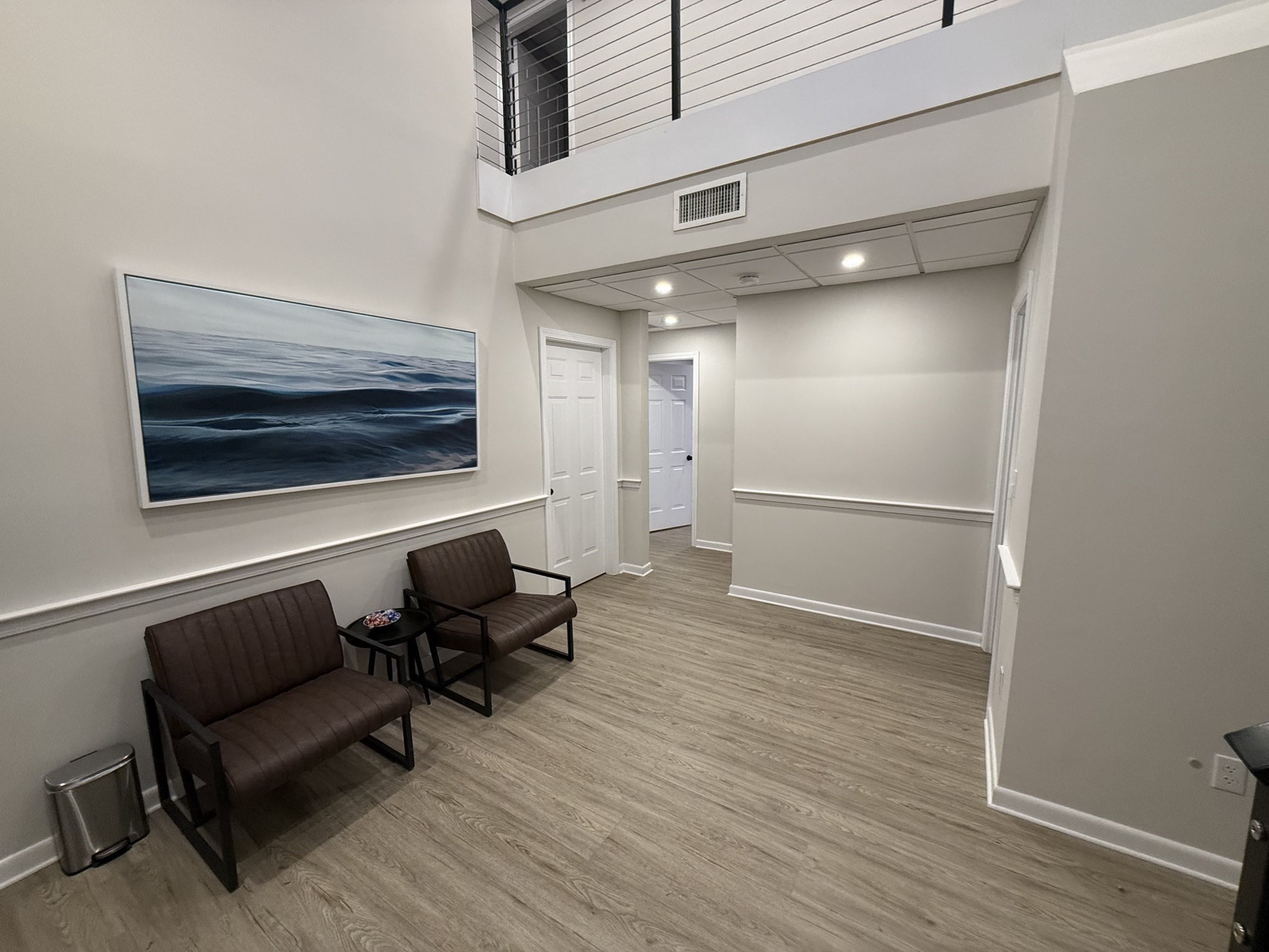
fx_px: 513
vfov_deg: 85.7
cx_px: 634
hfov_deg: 102.1
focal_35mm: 14
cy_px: 476
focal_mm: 2.22
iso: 320
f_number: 2.2
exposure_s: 1/120
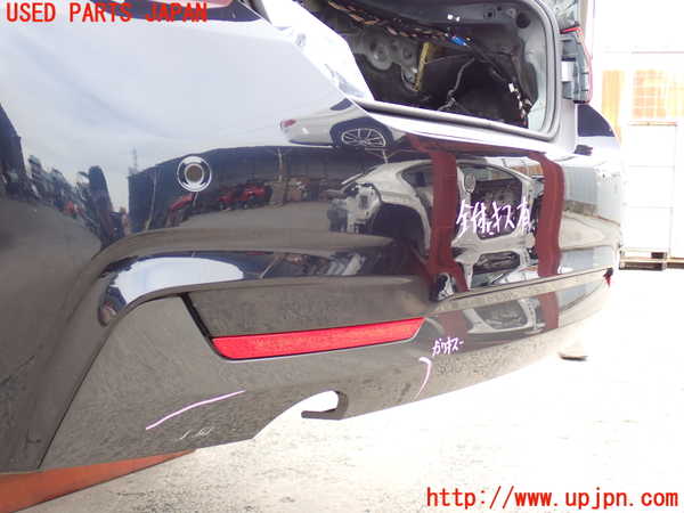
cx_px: 342
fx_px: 869
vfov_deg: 32.9
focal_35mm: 44
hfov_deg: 42.9
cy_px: 256
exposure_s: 1/80
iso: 100
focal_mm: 7.84
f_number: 2.9
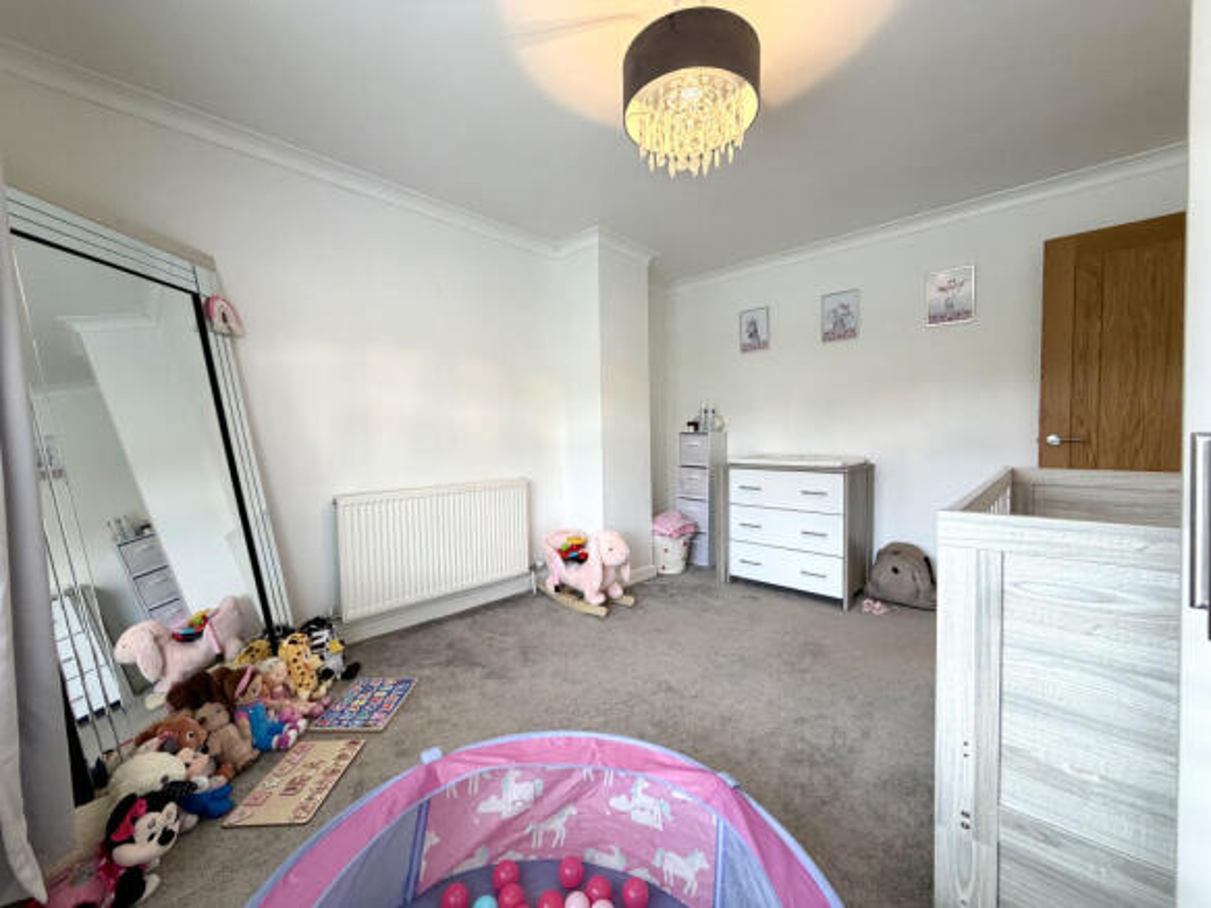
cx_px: 606
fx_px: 490
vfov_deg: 85.7
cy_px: 454
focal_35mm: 14
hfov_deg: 102.1
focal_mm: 2.22
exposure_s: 1/100
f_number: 2.2
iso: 160
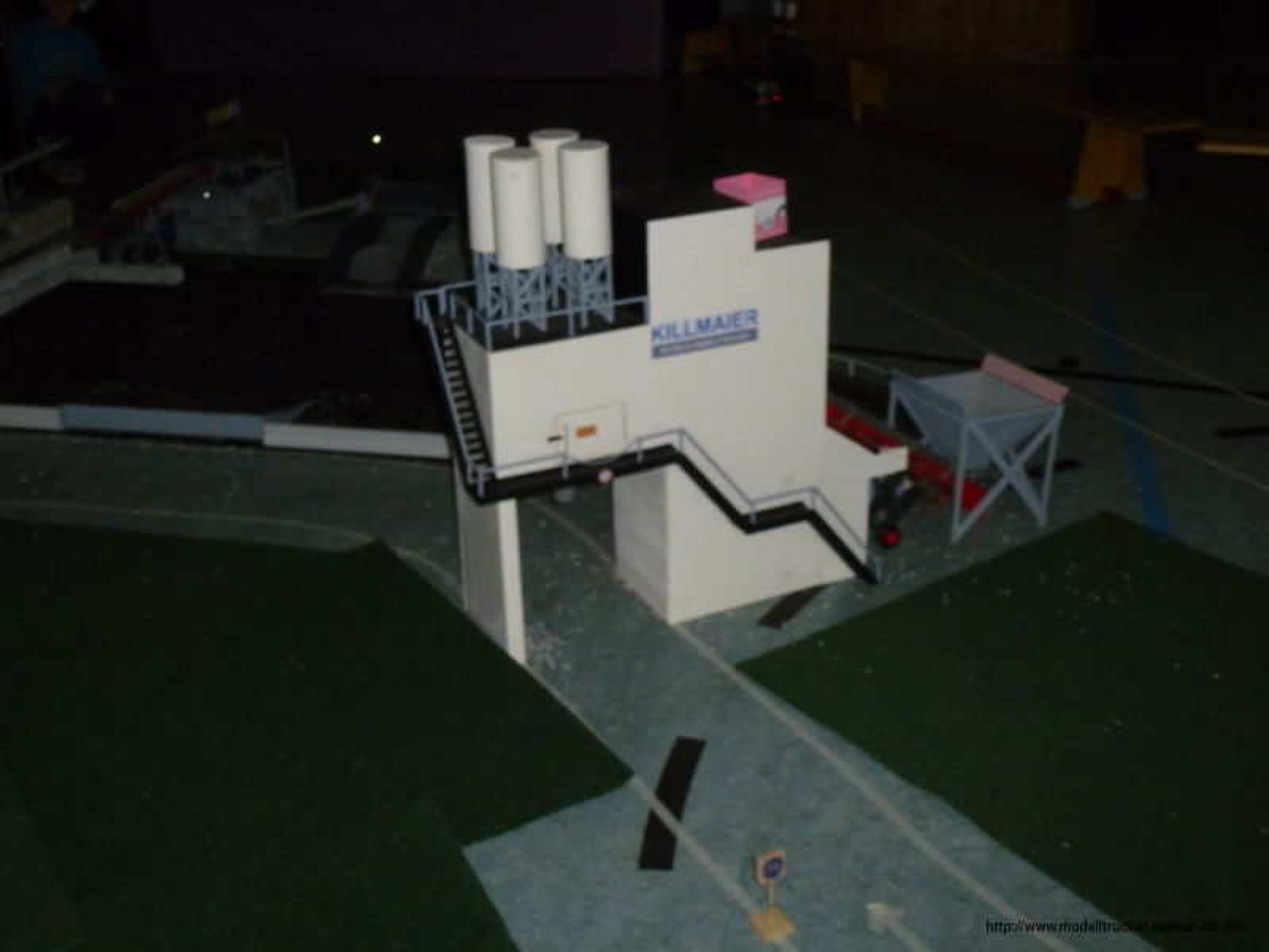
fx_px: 1503
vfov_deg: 35.1
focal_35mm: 41
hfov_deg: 45.8
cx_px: 634
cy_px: 476
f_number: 3.9
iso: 800
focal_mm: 7.4
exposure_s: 1/250
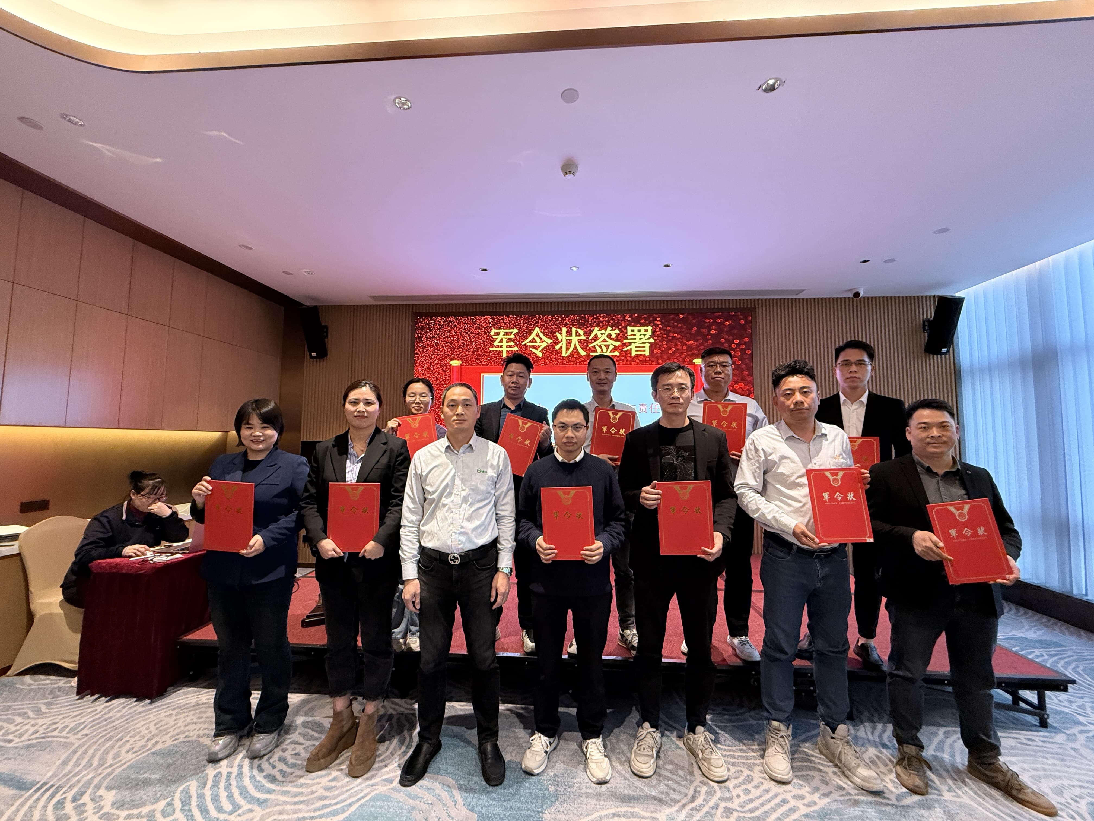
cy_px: 410
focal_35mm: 14
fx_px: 442
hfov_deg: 102.1
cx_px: 547
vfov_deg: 85.7
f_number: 2.2
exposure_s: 1/60
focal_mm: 2.22
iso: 400
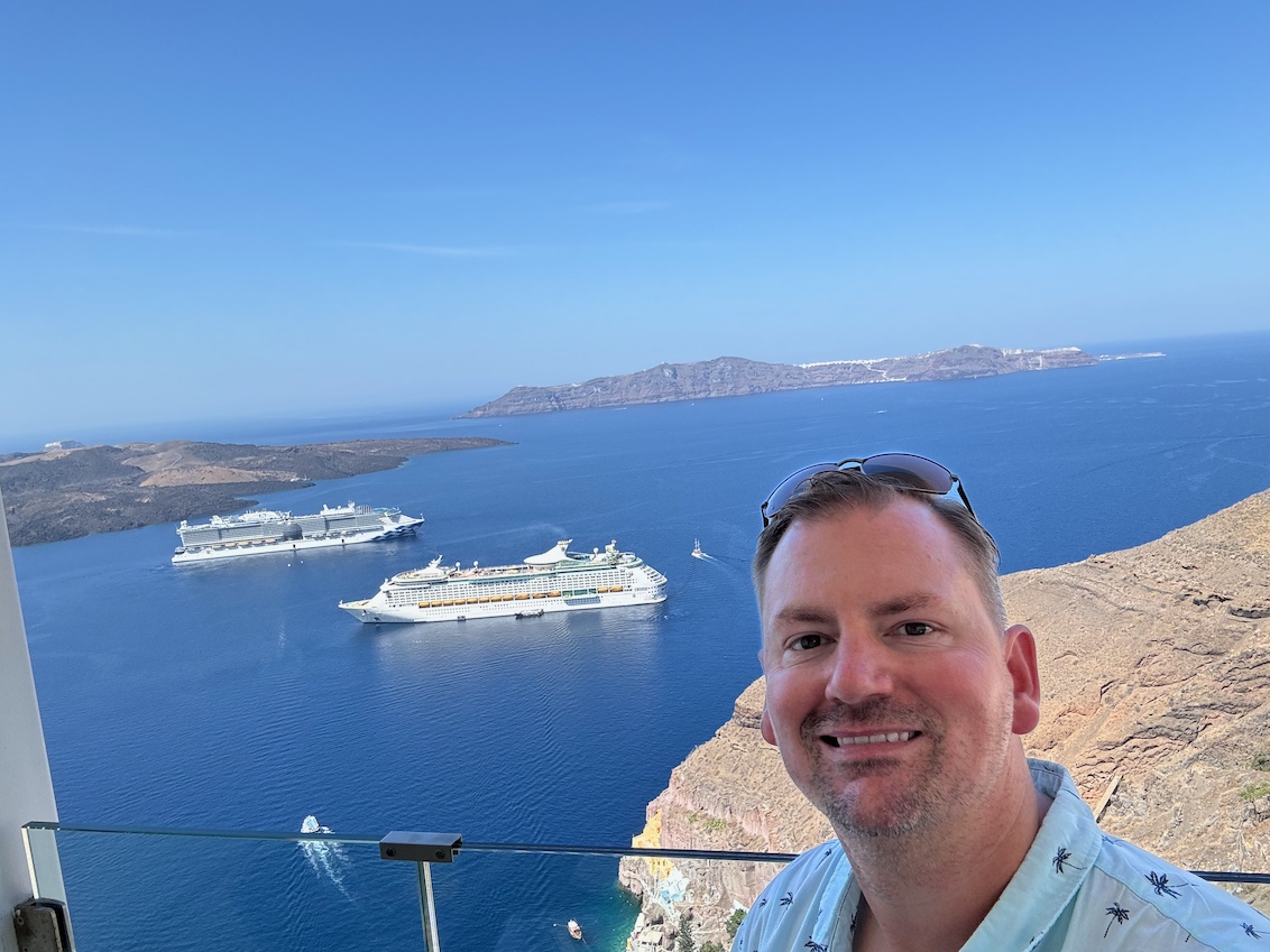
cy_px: 499
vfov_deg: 53.0
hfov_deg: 67.1
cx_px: 701
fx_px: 954
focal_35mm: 26
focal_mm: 2.69
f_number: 1.9
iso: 25
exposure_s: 1/772
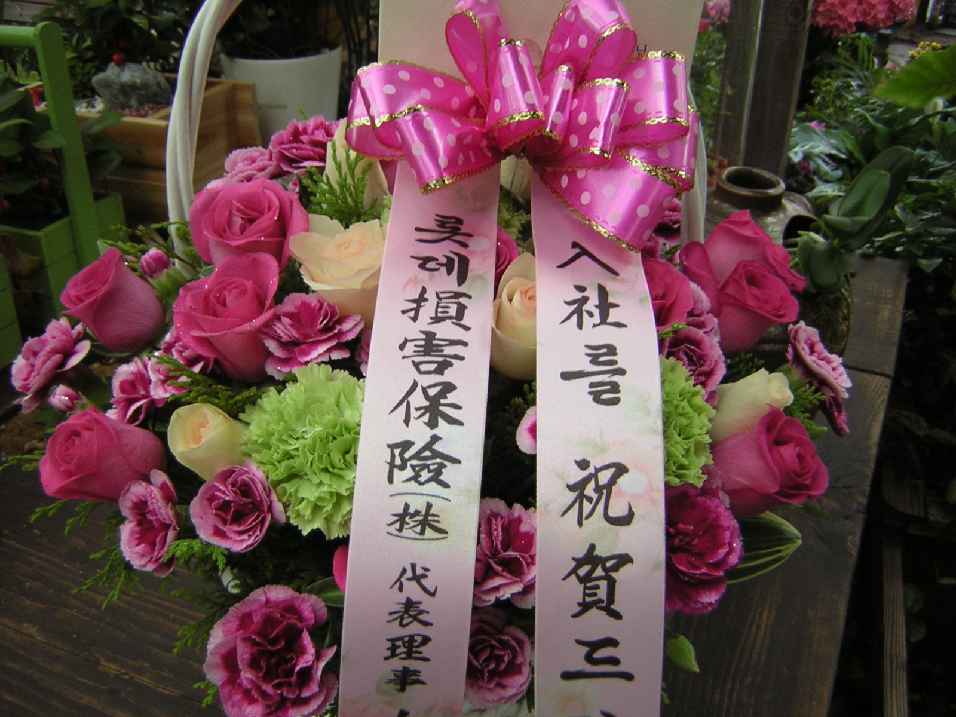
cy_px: 358
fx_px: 994
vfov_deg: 39.7
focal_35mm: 36
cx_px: 478
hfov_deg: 51.4
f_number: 2.6
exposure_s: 1/30.7
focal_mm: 4.7
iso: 67
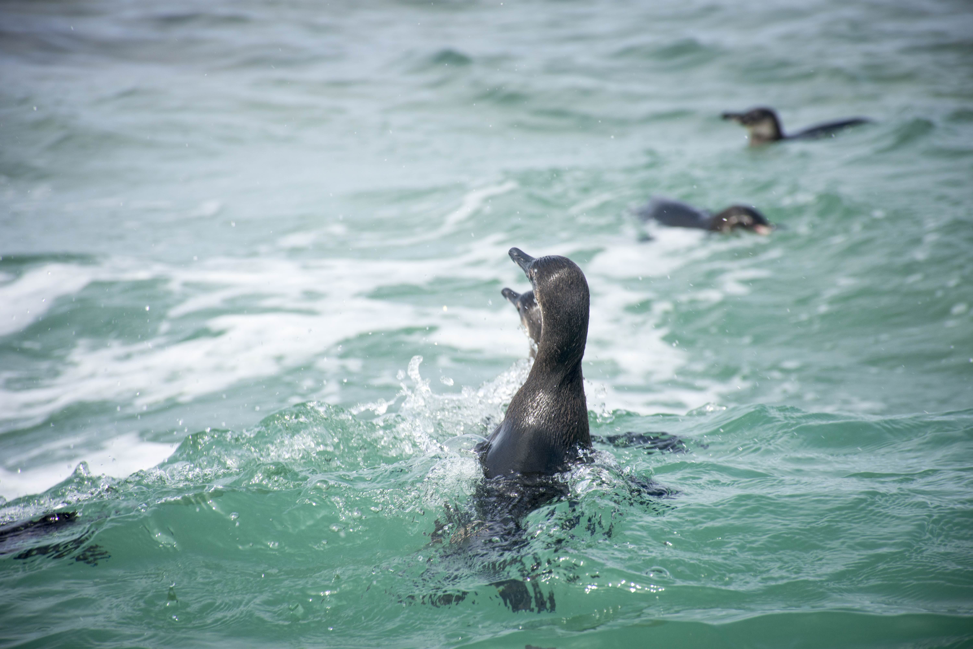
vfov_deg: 6.5
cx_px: 486
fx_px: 5675
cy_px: 324
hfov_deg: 9.8
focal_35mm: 210
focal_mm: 140
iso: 250
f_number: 8
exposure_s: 1/800
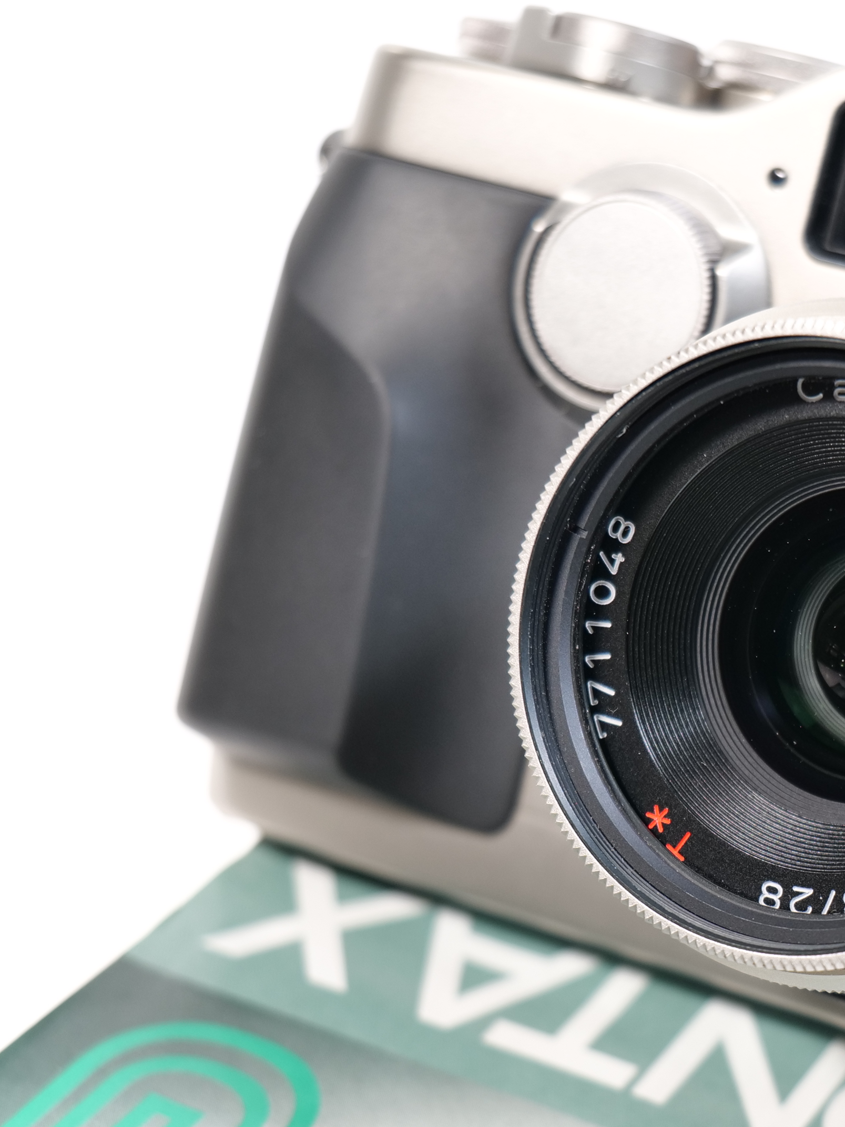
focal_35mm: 115
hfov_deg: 12.6
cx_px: 940
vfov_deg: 17.1
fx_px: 3743
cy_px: 707
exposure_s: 1/60
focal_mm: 60
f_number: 6.3
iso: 800
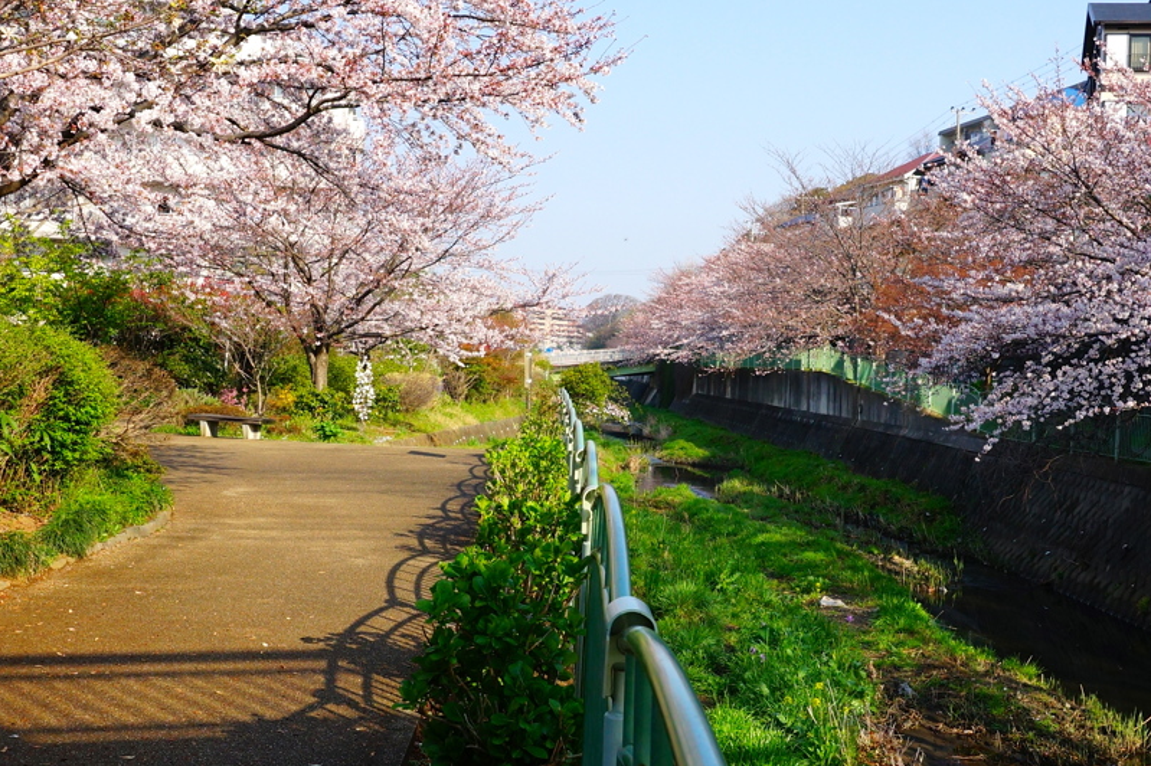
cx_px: 712
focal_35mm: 50
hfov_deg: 39.4
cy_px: 395
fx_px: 1598
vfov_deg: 27.0
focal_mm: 26
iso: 400
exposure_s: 1/500
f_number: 8
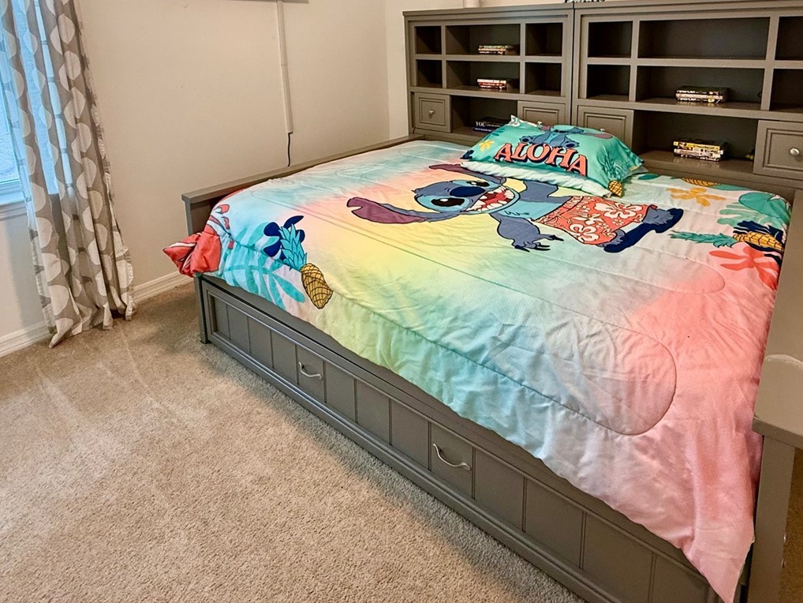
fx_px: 510
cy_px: 133
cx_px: 442
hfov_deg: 76.2
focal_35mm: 22
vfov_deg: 57.2
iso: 320
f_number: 2.2
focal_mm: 2.22
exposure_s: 1/60
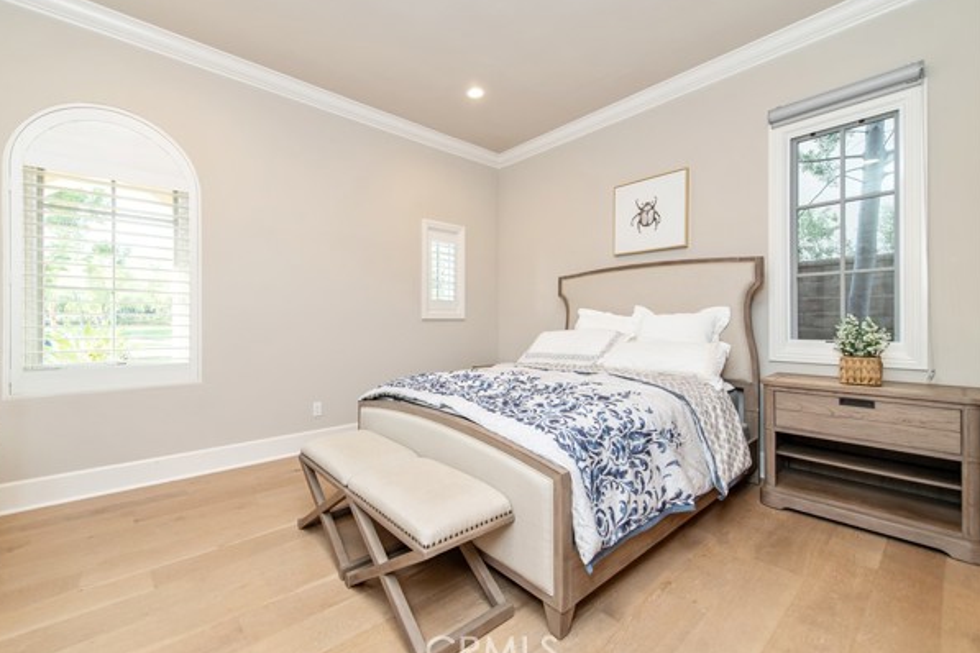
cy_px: 325
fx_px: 408
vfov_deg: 77.3
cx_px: 461
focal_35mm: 15
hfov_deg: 100.3
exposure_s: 1/60
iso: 200
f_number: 4
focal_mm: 14
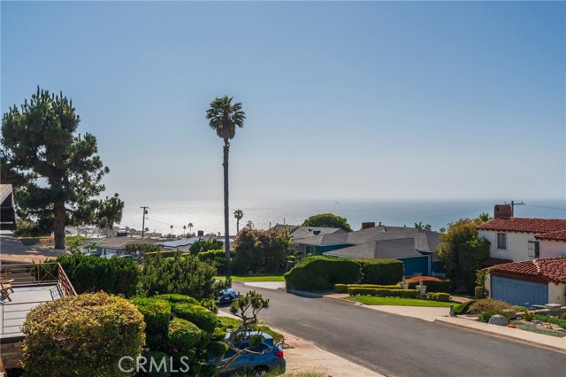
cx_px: 283
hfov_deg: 54.5
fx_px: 550
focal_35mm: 35
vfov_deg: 37.8
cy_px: 188
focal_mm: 35
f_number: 7.1
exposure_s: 1/1600
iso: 100
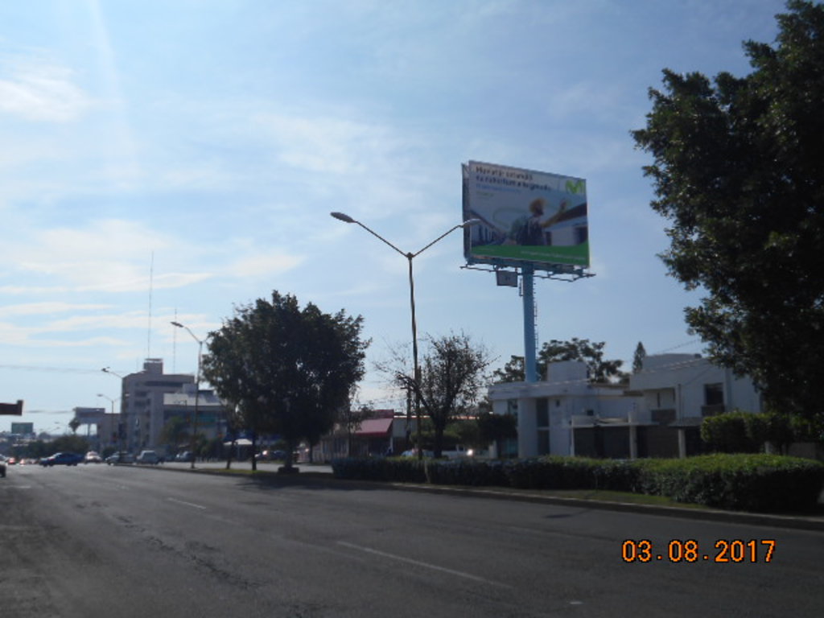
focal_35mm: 39
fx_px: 928
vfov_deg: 36.8
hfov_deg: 47.9
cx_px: 412
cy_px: 309
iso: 80
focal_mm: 6.7
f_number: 9.8
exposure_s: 1/400
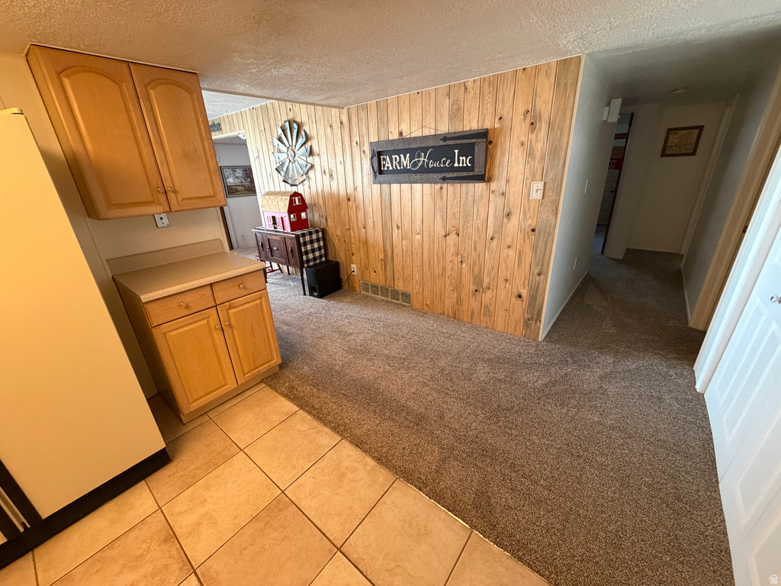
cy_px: 293
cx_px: 390
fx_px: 316
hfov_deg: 102.1
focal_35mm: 14
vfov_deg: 85.7
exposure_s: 1/60
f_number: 2.2
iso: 500
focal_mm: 2.22
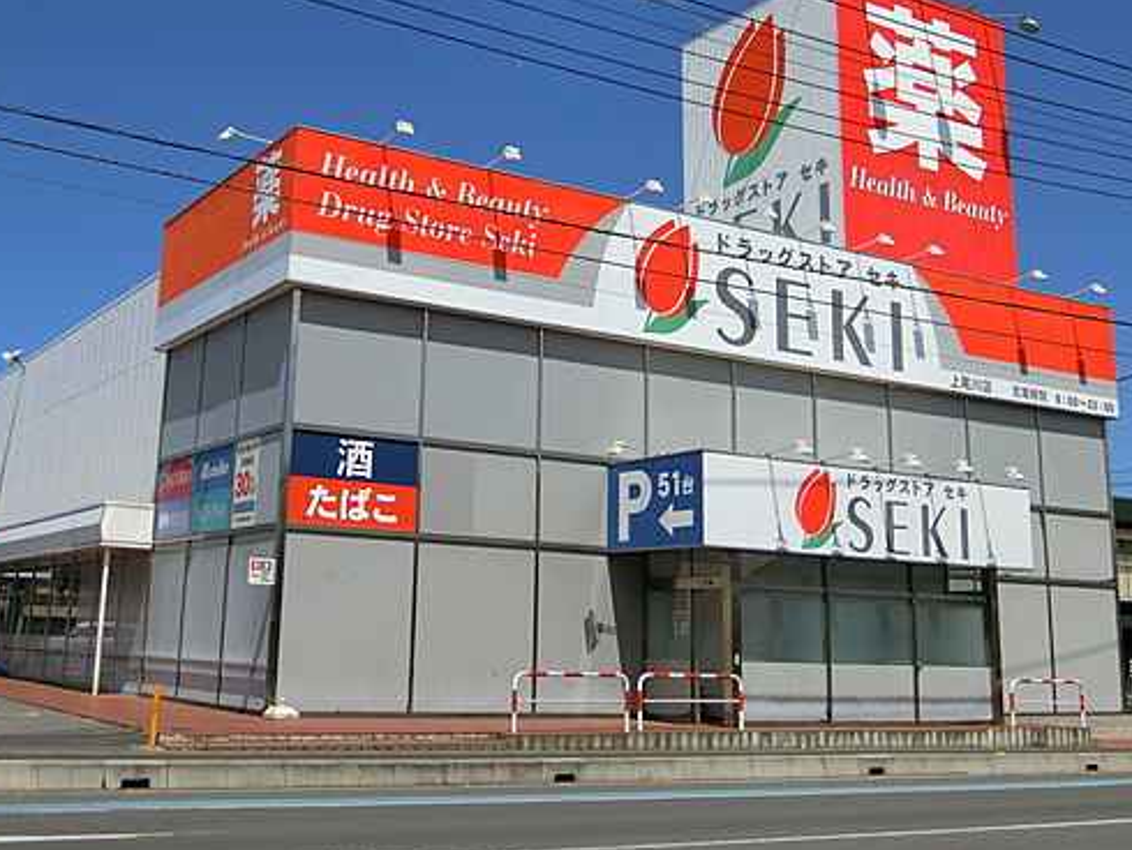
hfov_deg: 43.7
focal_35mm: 43
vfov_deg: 33.5
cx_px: 464
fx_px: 1407
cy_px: 345
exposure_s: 1/320
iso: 80
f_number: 8.7
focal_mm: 7.2
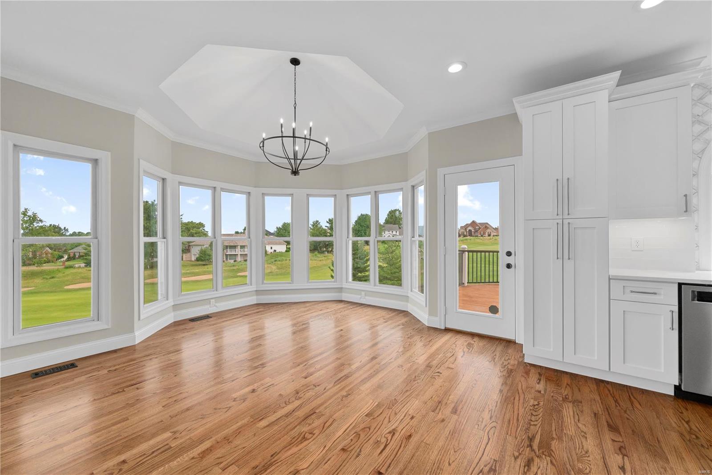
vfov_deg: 81.2
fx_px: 277
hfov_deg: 104.2
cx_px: 356
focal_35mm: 14
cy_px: 238
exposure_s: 1/50
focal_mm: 14
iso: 400
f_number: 8
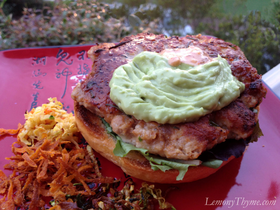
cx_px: 140
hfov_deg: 52.6
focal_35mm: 35
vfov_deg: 40.7
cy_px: 105
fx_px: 283
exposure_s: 1/24
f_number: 2.4
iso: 64
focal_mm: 4.28
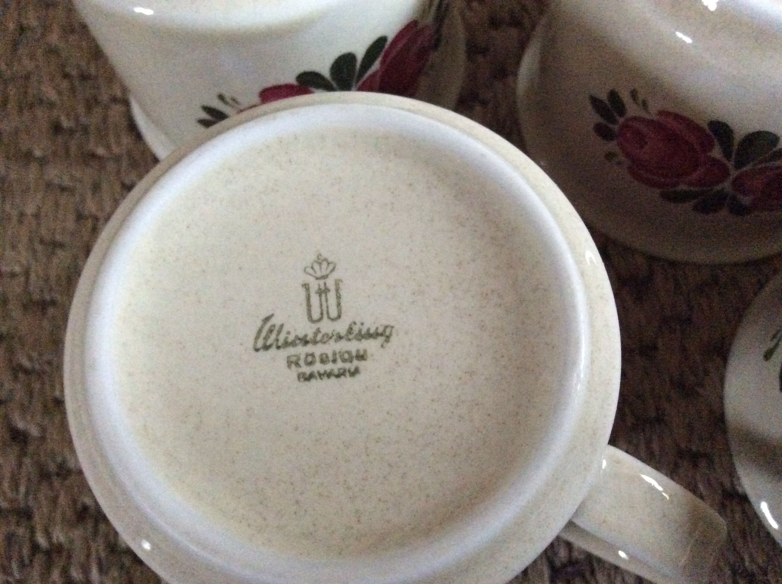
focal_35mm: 32
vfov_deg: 44.1
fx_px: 722
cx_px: 391
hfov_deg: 56.9
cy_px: 292
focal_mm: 3.3
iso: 500
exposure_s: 1/17
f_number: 2.4
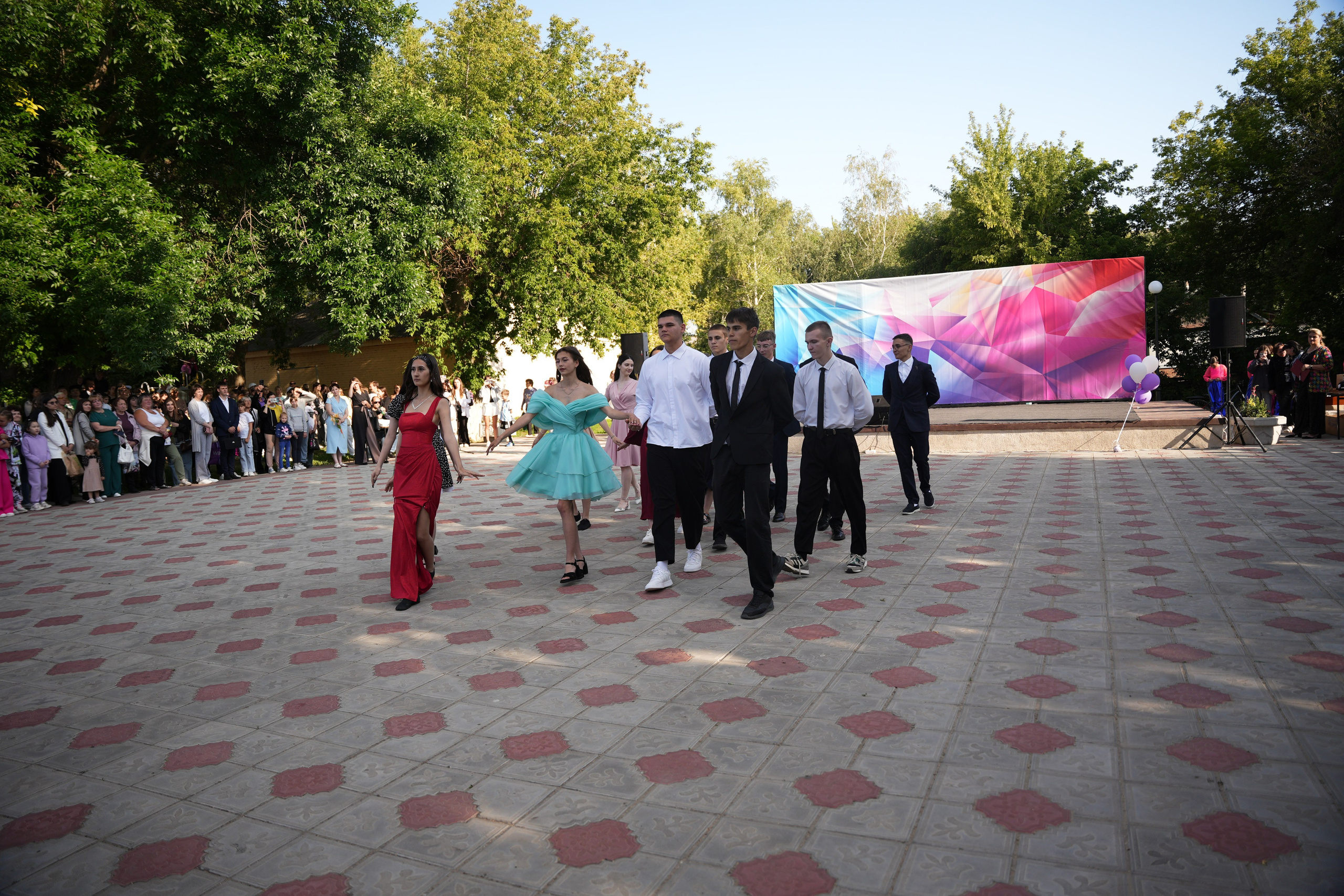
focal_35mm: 24
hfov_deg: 73.7
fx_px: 896
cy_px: 448
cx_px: 672
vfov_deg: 53.1
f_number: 2.8
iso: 160
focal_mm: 24
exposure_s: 1/500
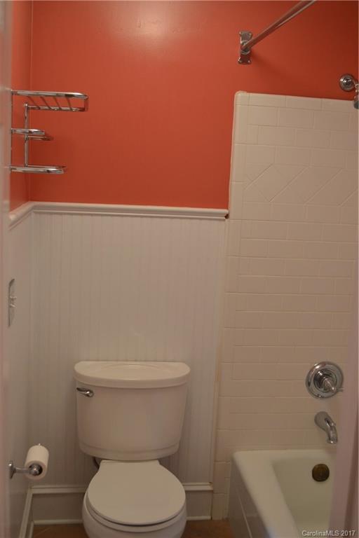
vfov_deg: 49.6
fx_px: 583
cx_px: 180
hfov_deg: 34.2
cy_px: 269
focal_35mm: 39
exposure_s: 1/60
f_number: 4.2
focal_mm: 26
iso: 640
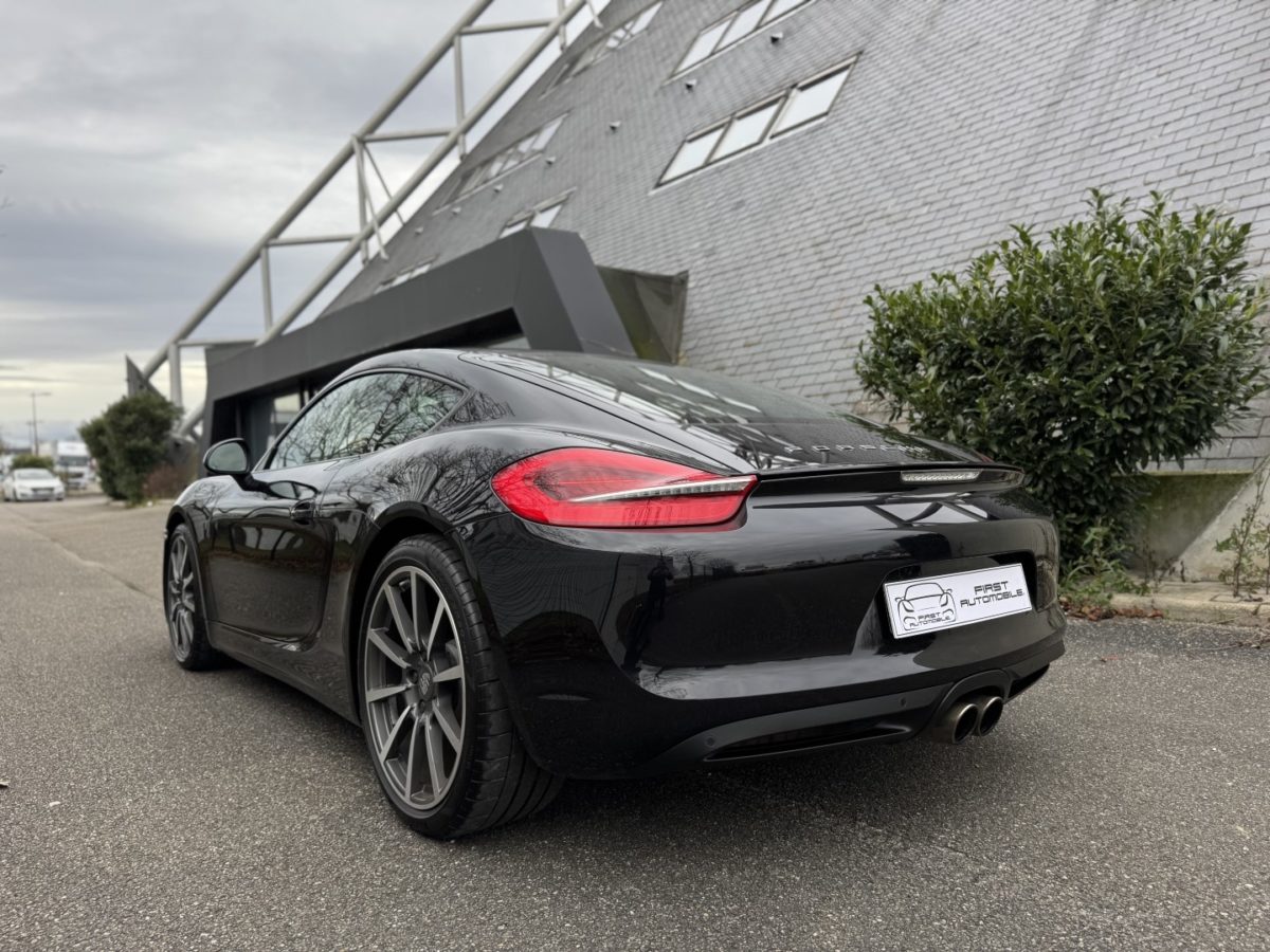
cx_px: 635
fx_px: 881
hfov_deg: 71.6
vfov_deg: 56.8
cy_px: 476
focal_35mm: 24
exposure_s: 1/374
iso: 80
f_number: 1.78
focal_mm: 6.76
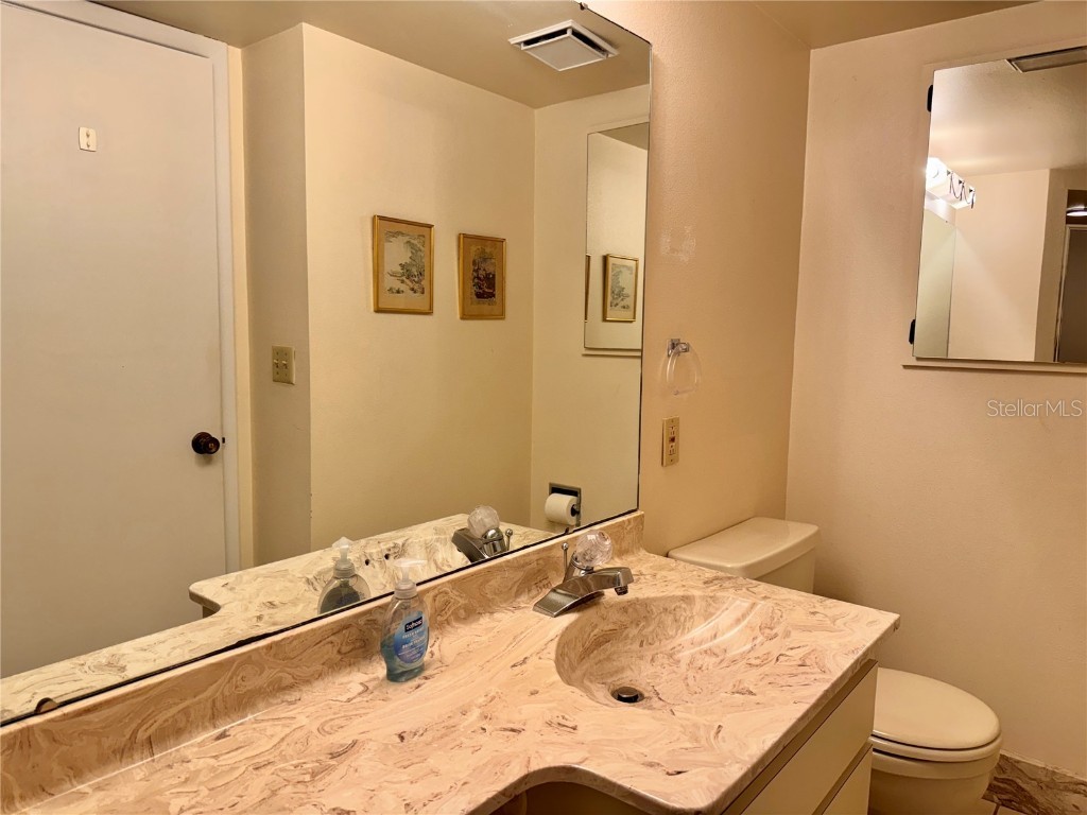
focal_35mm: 24
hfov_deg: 71.6
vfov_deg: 56.8
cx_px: 544
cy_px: 408
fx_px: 754
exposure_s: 1/148
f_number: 1.78
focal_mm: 6.76
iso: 100
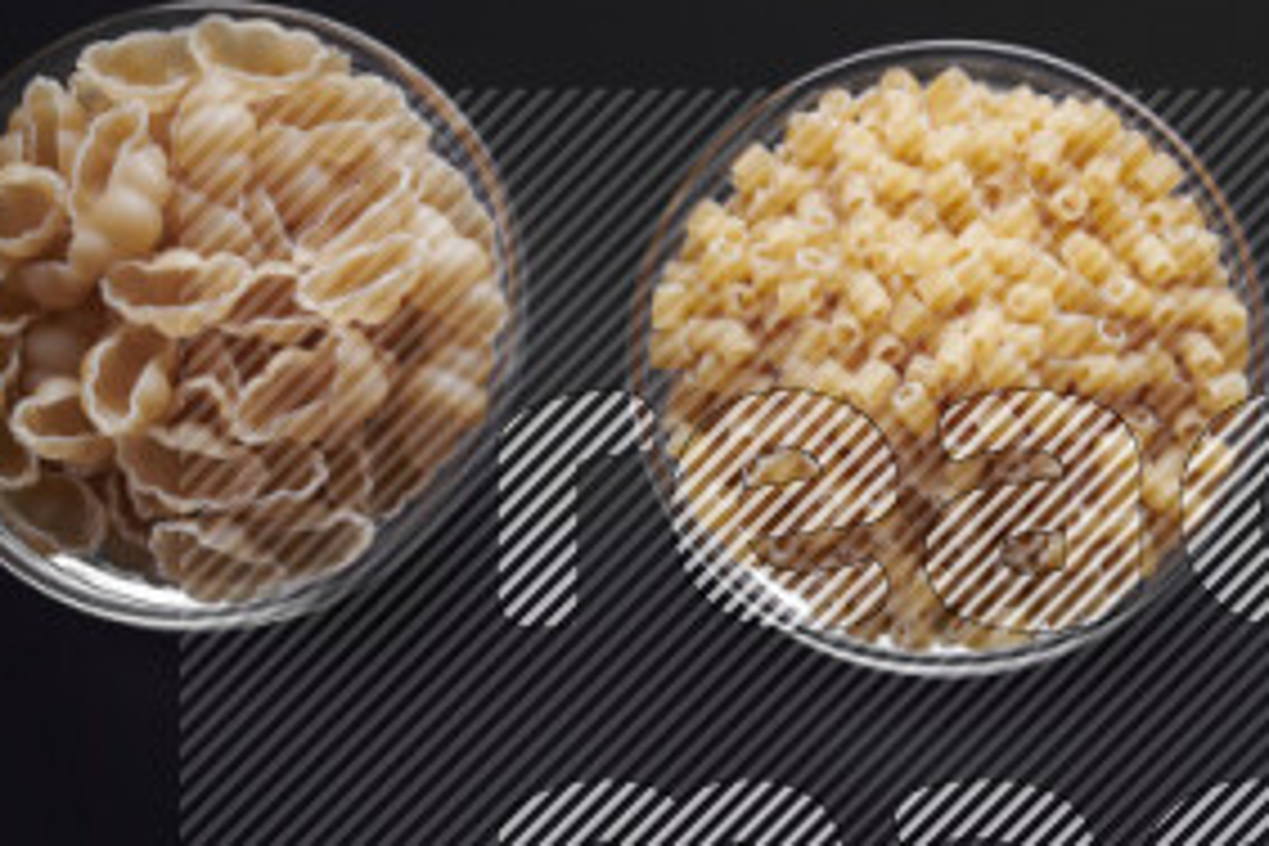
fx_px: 5005
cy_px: 864
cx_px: 1300
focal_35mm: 142
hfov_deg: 14.2
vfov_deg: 9.6
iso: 100
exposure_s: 1/100
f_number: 8
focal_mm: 50
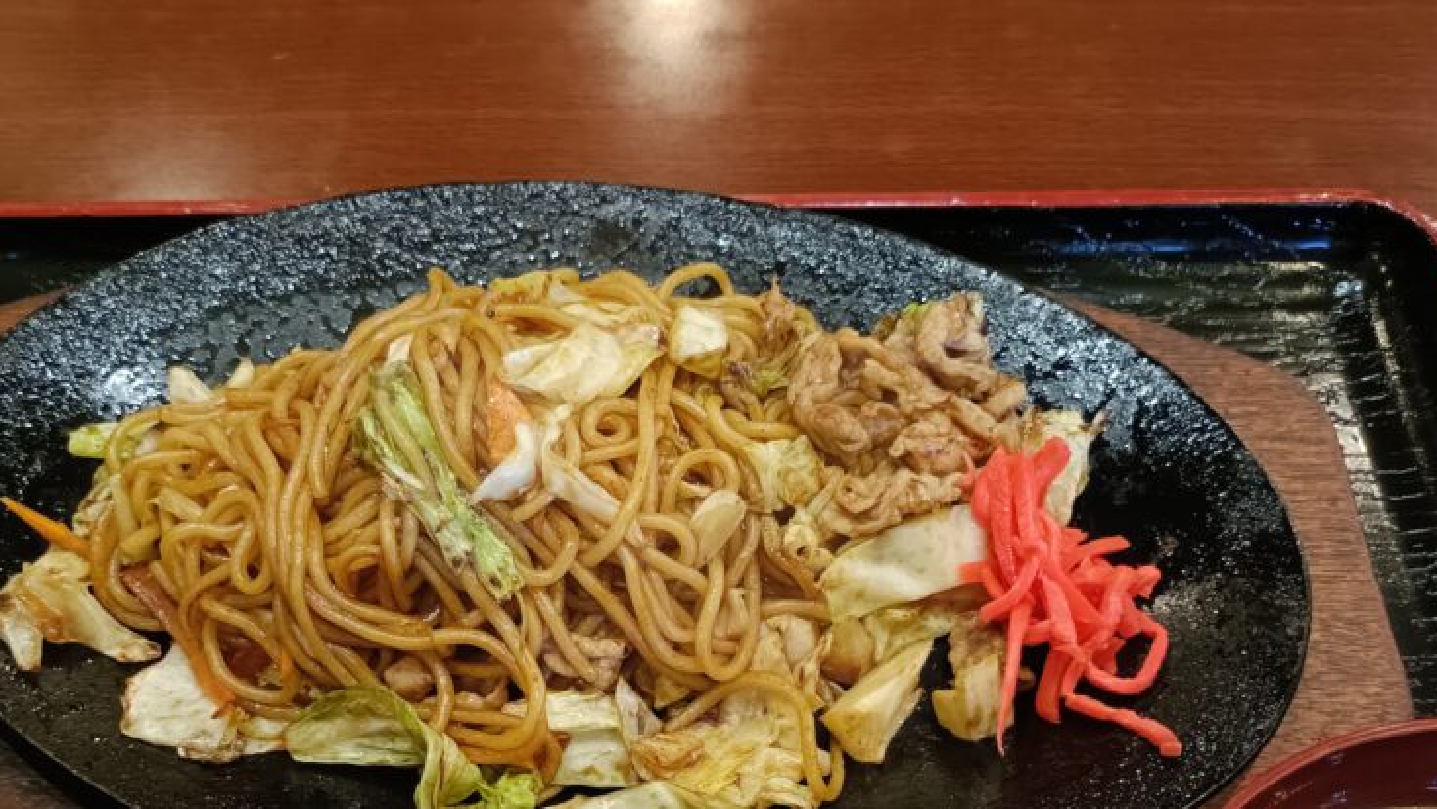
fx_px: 1448
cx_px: 611
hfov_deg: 52.6
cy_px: 654
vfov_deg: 30.4
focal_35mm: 38
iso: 3200
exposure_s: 1/120
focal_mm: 4.7
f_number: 1.7
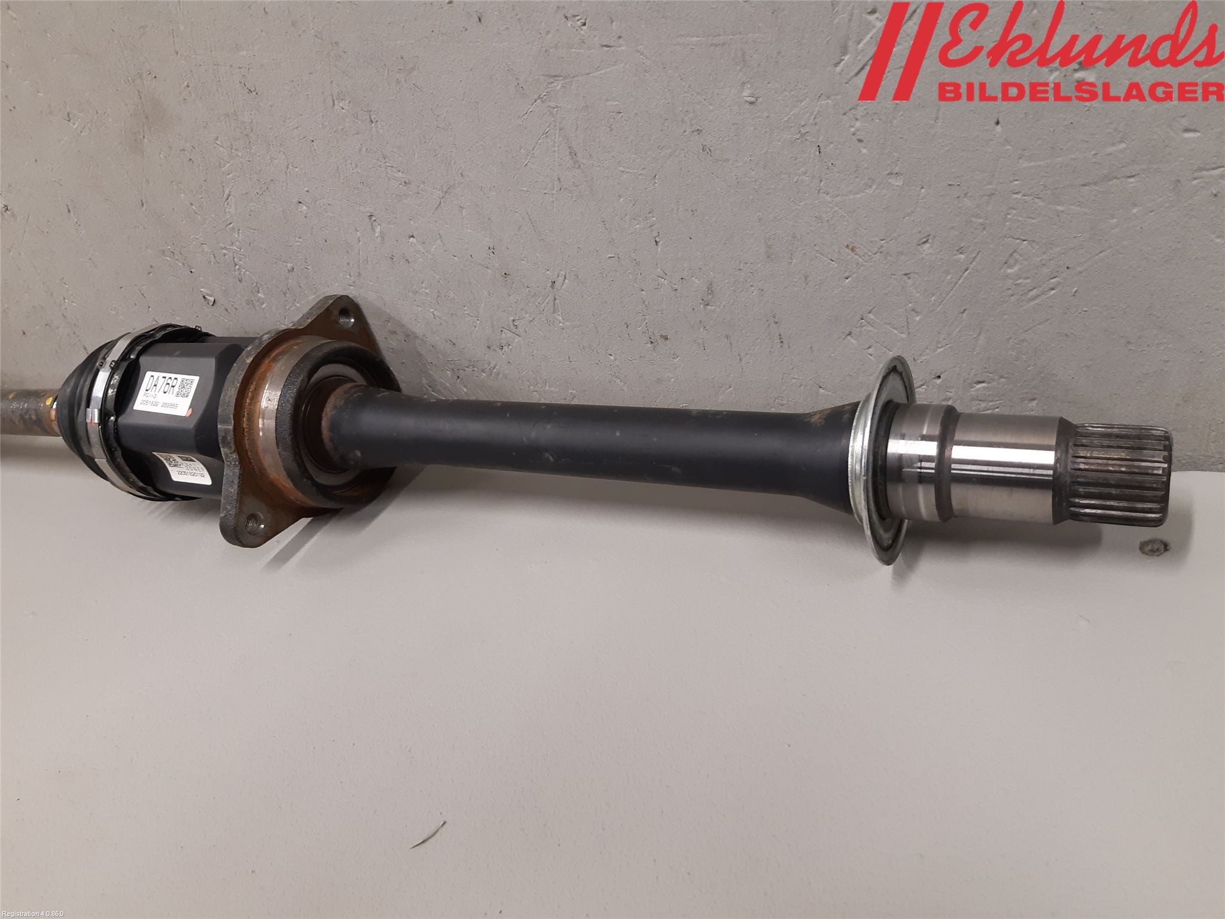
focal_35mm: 26
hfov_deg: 67.3
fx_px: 920
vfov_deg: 53.1
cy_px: 460
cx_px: 612
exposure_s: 1/50
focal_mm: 3.93
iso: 160
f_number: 1.7
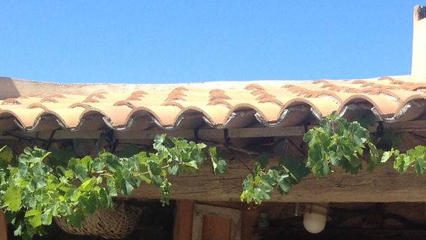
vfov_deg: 10.7
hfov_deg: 19.2
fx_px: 1209
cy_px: 410
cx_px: 455
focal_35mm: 107
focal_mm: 4.28
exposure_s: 1/905
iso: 50
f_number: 2.4
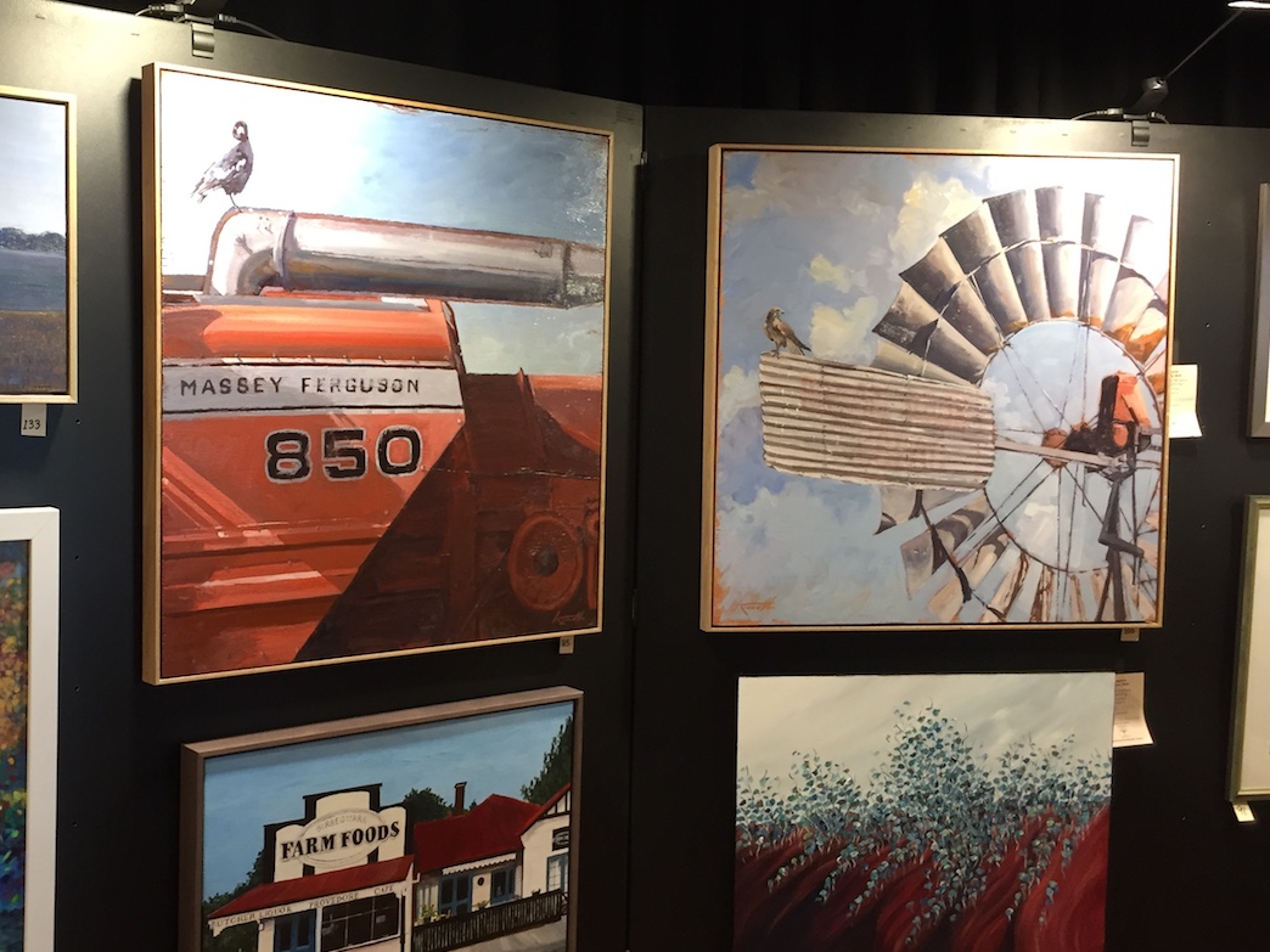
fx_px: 1468
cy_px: 486
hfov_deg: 46.0
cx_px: 415
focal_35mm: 40
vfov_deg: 36.0
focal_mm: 4.15
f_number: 2.2
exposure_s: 1/33
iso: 125
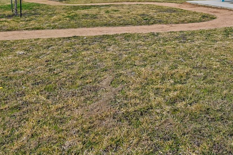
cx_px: 180
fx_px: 304
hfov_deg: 40.5
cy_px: -22
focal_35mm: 47
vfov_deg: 26.1
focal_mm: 19
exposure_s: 1/800
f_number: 8
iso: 400
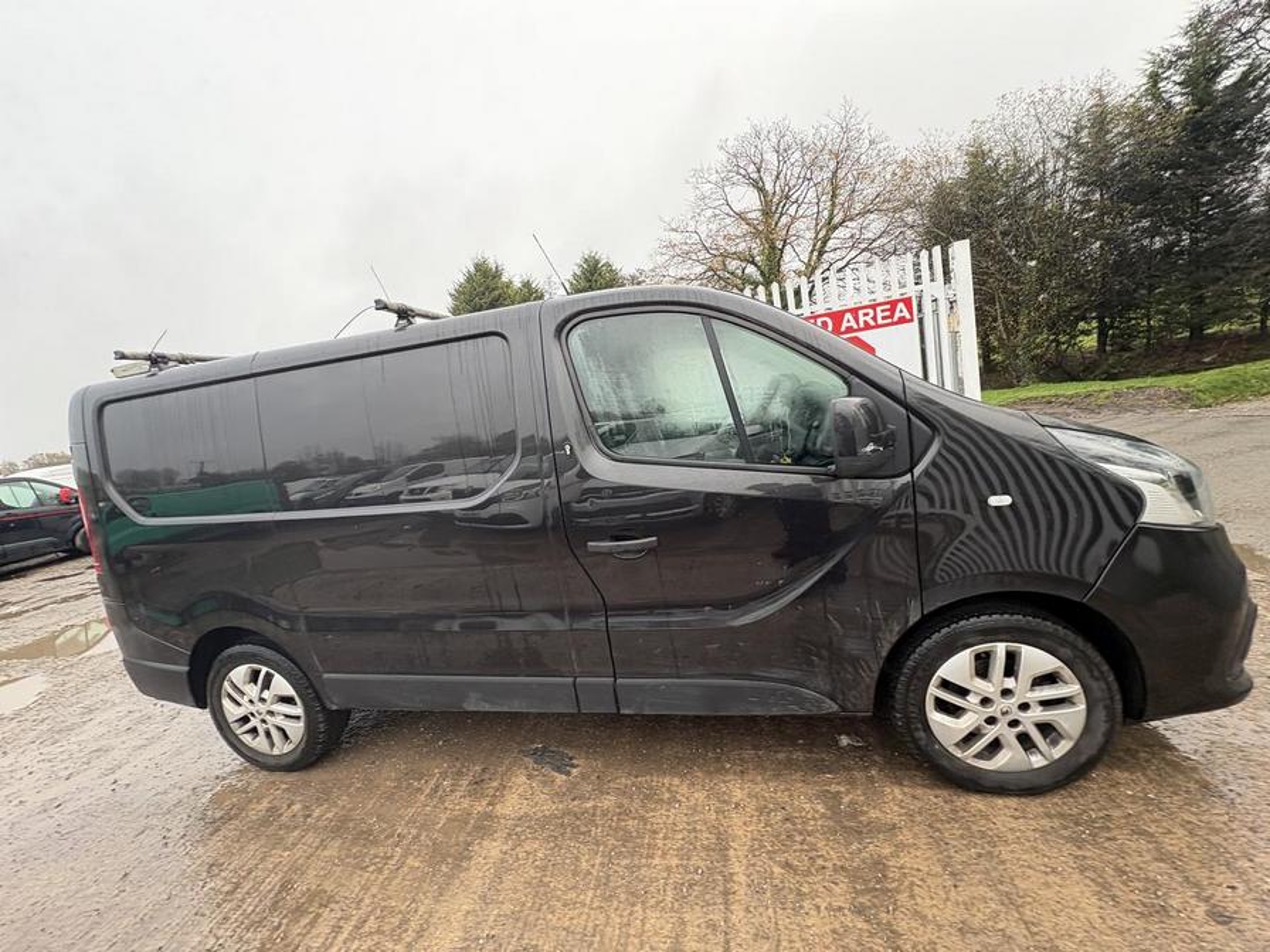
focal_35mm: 14
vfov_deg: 85.7
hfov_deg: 102.1
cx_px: 635
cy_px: 476
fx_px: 514
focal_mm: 2.22
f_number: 2.2
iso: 80
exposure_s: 1/102
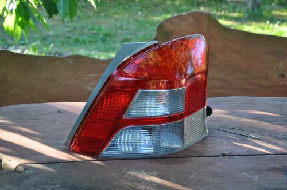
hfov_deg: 27.0
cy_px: 95
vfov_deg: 18.1
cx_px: 144
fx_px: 597
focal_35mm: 75
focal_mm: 50
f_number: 5
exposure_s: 1/60
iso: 450
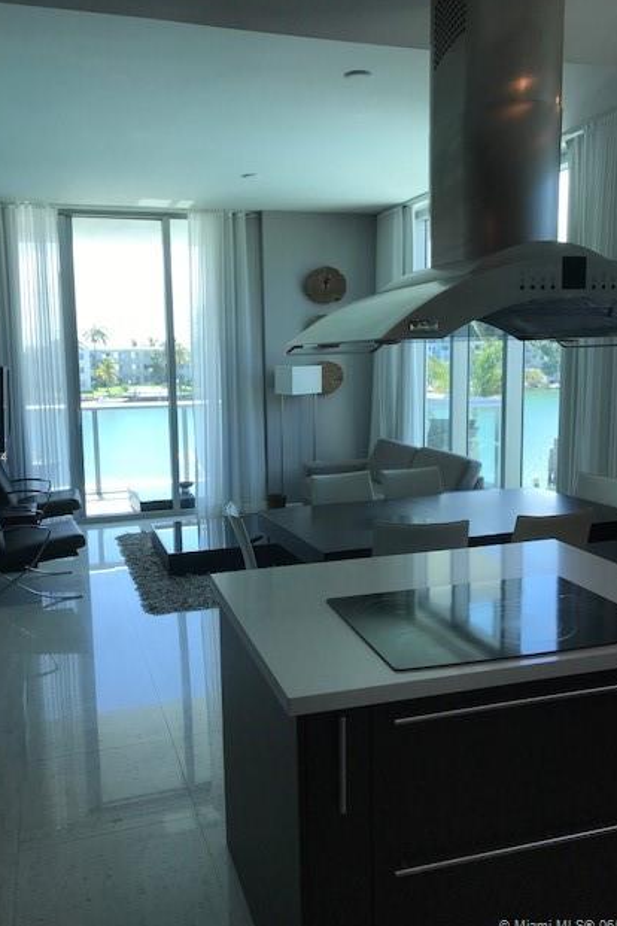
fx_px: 771
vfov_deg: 61.9
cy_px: 459
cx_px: 294
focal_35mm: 30
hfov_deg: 43.6
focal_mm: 3.99
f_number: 1.8
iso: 20
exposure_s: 1/267
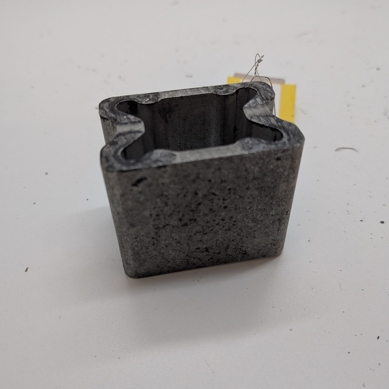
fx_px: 369
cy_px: 199
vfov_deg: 55.6
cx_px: 197
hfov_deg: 55.6
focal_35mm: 29
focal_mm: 6.9
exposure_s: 1/64.3
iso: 64
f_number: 1.68
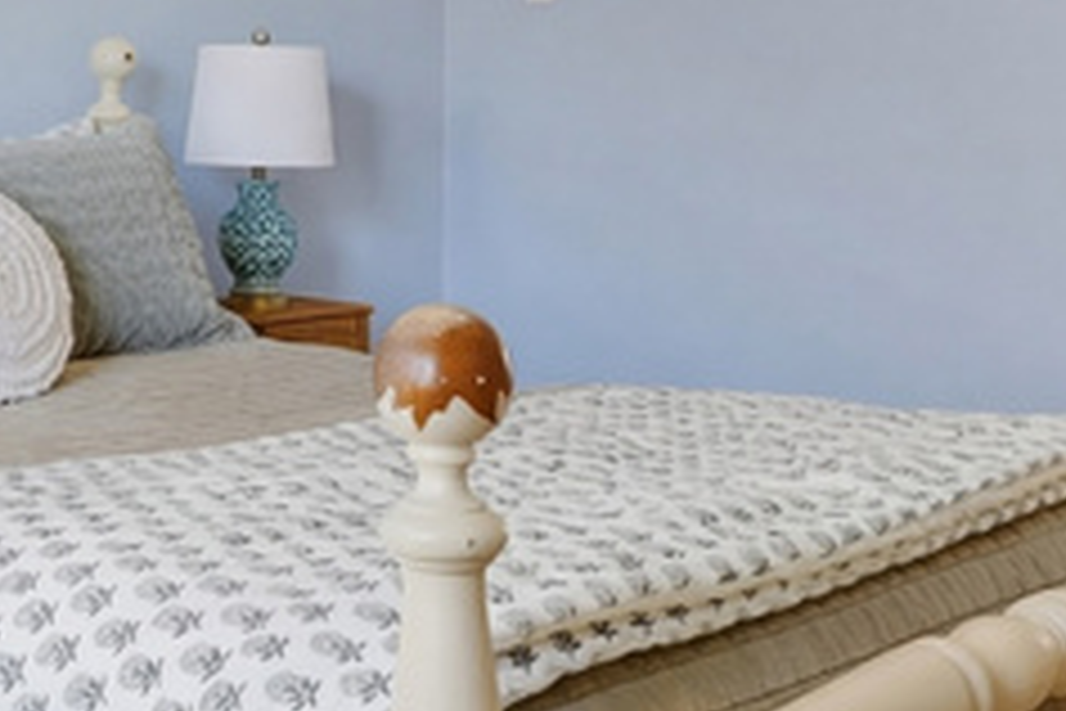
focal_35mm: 69
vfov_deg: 19.3
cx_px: 171
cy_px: 54
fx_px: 2043
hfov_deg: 28.4
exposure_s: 1/500
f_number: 9
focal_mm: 16
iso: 250
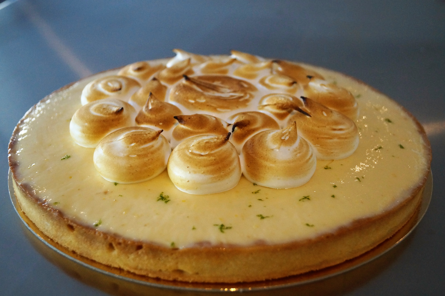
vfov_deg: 29.8
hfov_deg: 43.6
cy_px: 148
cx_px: 222
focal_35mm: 45
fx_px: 556
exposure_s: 1/160
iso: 1250
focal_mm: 30
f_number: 4.5
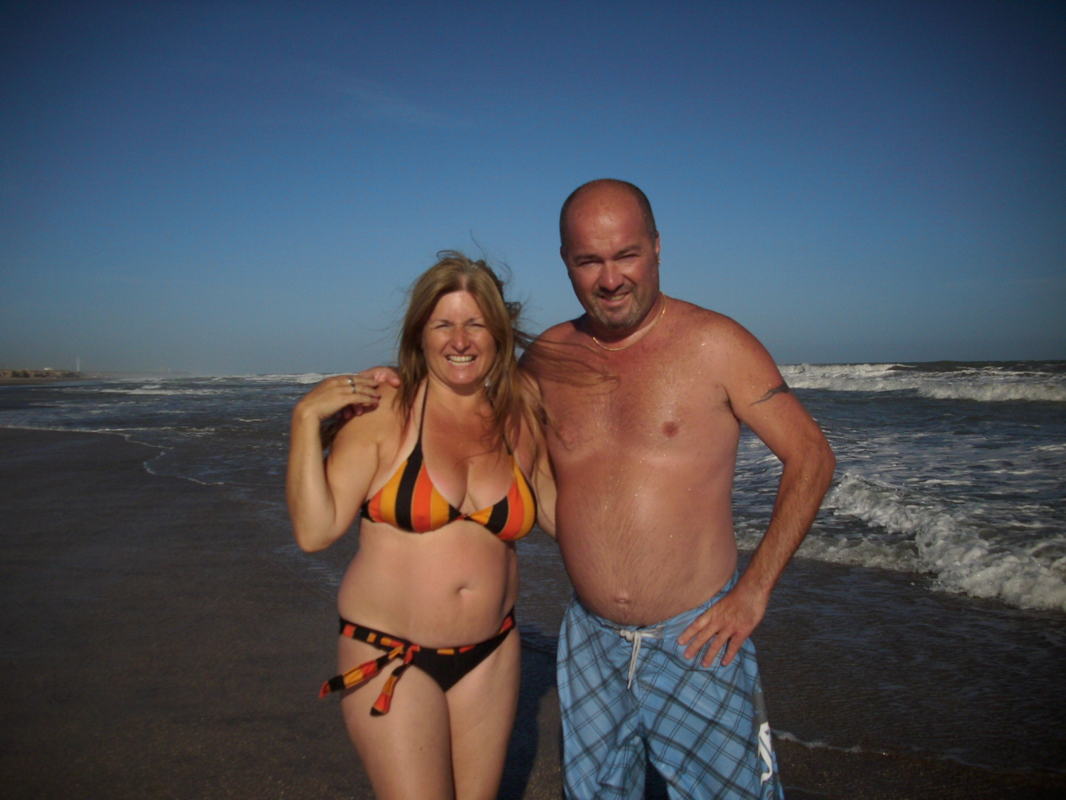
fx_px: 955
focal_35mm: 31
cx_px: 533
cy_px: 400
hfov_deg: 58.4
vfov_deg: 45.4
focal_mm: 6.2
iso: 50
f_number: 5.6
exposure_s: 1/1089
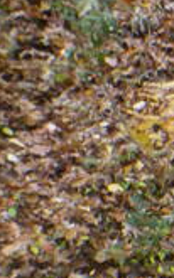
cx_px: 586
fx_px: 820
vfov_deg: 18.2
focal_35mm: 108
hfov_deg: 8.9
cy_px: 341
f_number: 3.3
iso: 160
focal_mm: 4.3
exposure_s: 1/60
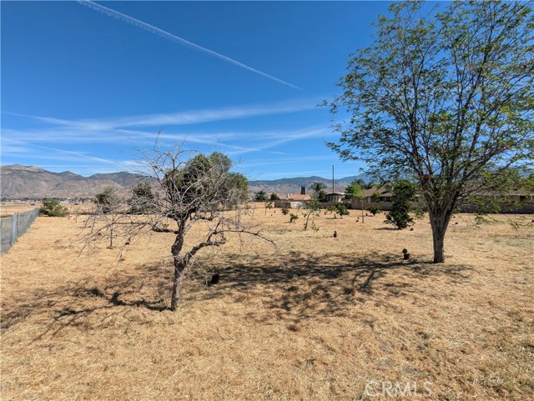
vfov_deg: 78.2
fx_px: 247
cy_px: 200
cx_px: 267
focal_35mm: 16
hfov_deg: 94.5
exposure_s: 1/1439
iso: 48
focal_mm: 2.35
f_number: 2.2
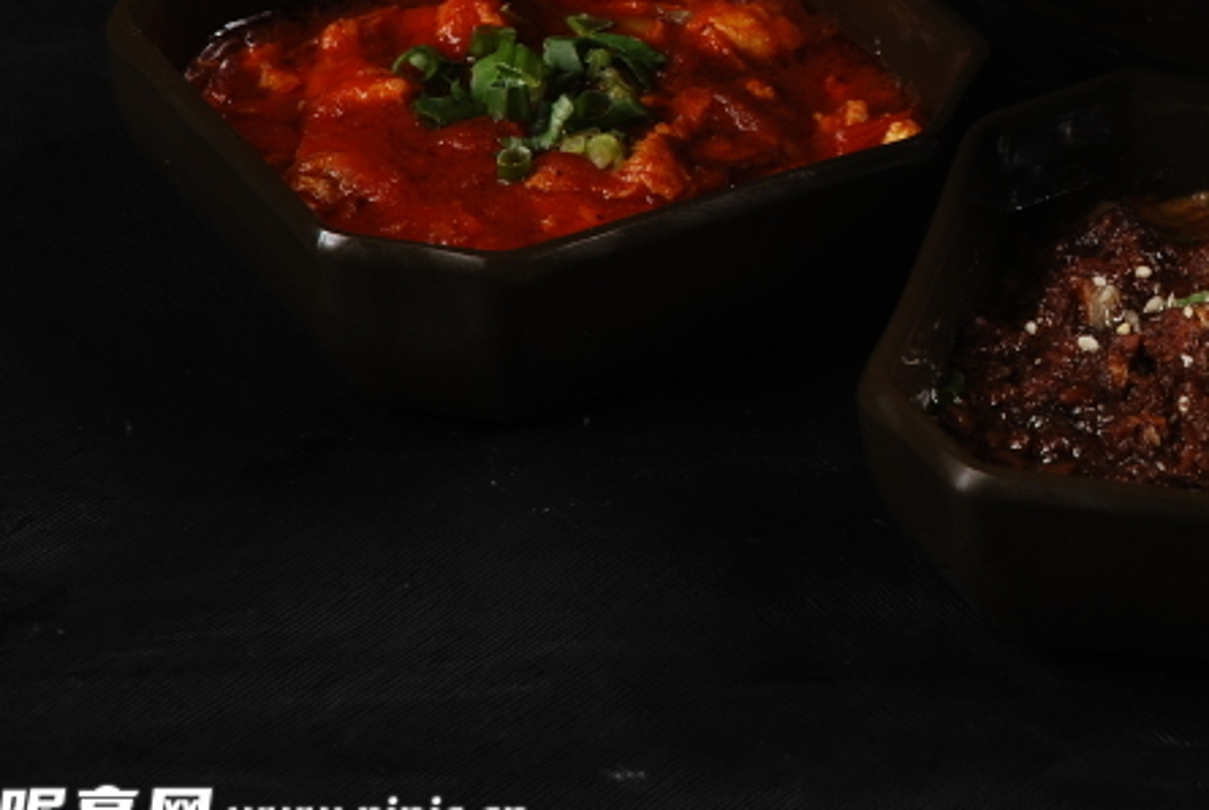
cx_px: 1345
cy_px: -67
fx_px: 7538
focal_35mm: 224
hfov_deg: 9.1
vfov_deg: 6.1
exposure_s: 1/160
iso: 100
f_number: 10
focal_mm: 65
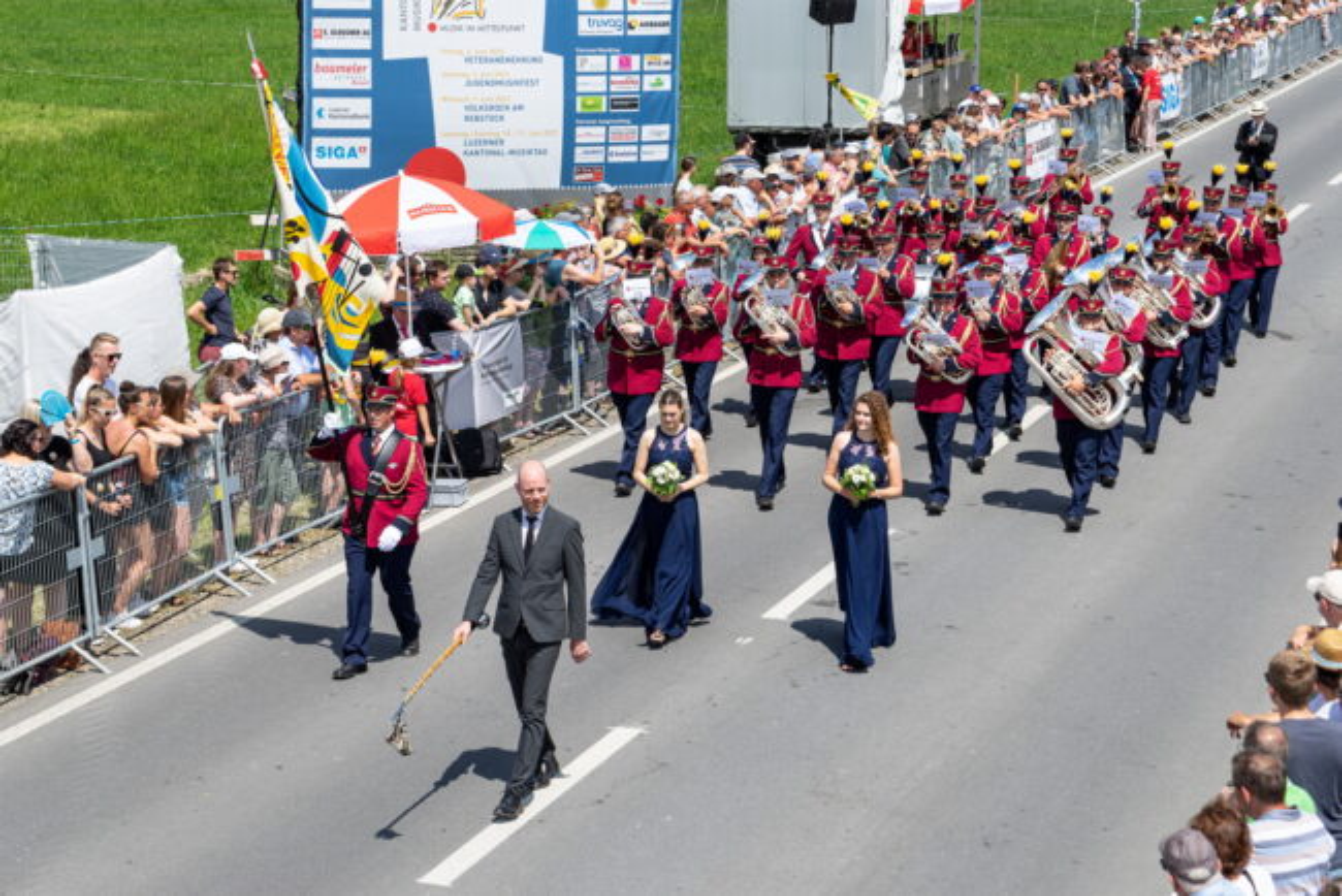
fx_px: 2610
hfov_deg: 28.8
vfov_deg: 19.5
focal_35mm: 70
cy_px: 448
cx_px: 671
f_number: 8
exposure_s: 1/250
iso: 100
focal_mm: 70
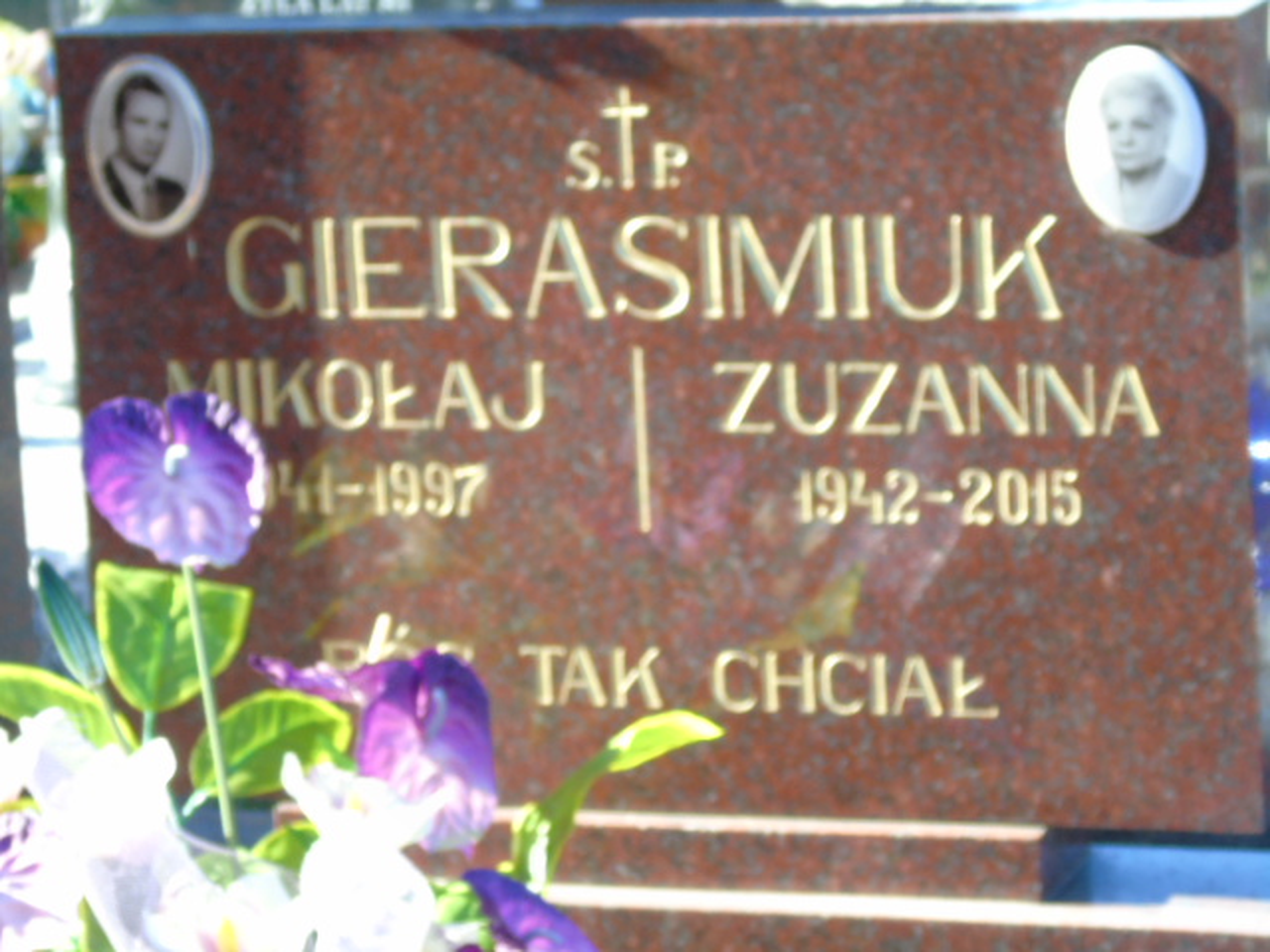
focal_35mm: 142
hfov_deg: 13.9
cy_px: 476
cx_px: 635
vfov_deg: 10.4
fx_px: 5210
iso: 200
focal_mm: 25
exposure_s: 1/125
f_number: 4.7
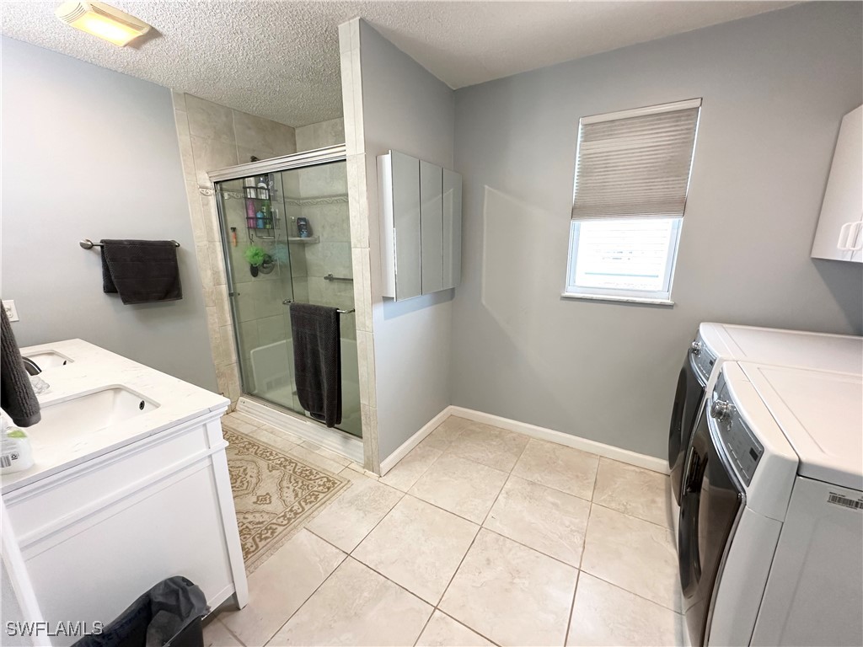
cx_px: 432
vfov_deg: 85.7
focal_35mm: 14
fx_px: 349
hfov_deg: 102.1
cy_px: 324
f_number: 2.2
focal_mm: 2.22
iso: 200
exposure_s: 1/60
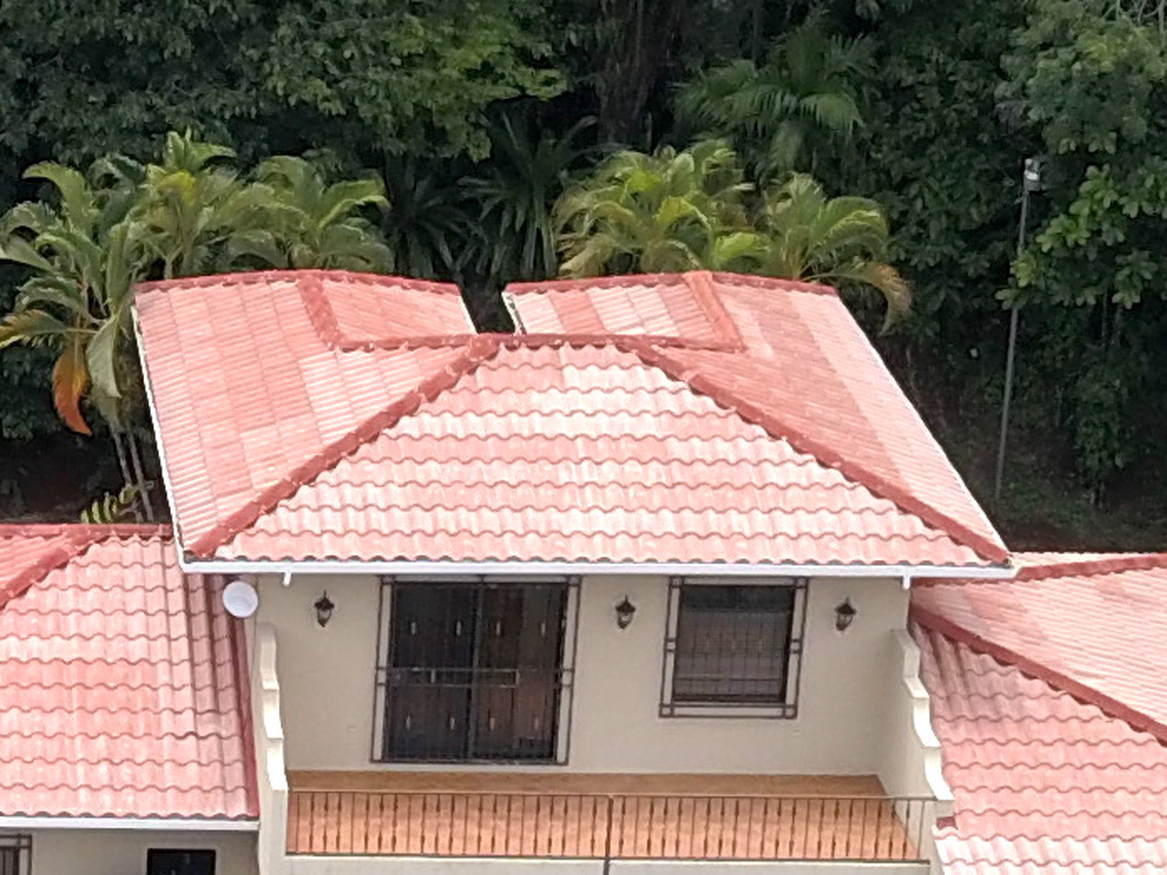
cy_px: 863
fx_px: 5021
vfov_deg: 9.9
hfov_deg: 12.9
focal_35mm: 149
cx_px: -204
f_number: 2.2
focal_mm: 4.73
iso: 100
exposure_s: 1/1289
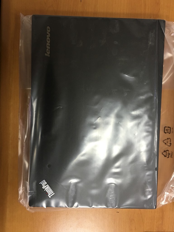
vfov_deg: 61.7
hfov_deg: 48.2
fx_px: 194
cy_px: 116
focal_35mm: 29
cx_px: 87
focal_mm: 4.15
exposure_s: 1/17
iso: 100
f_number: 2.2
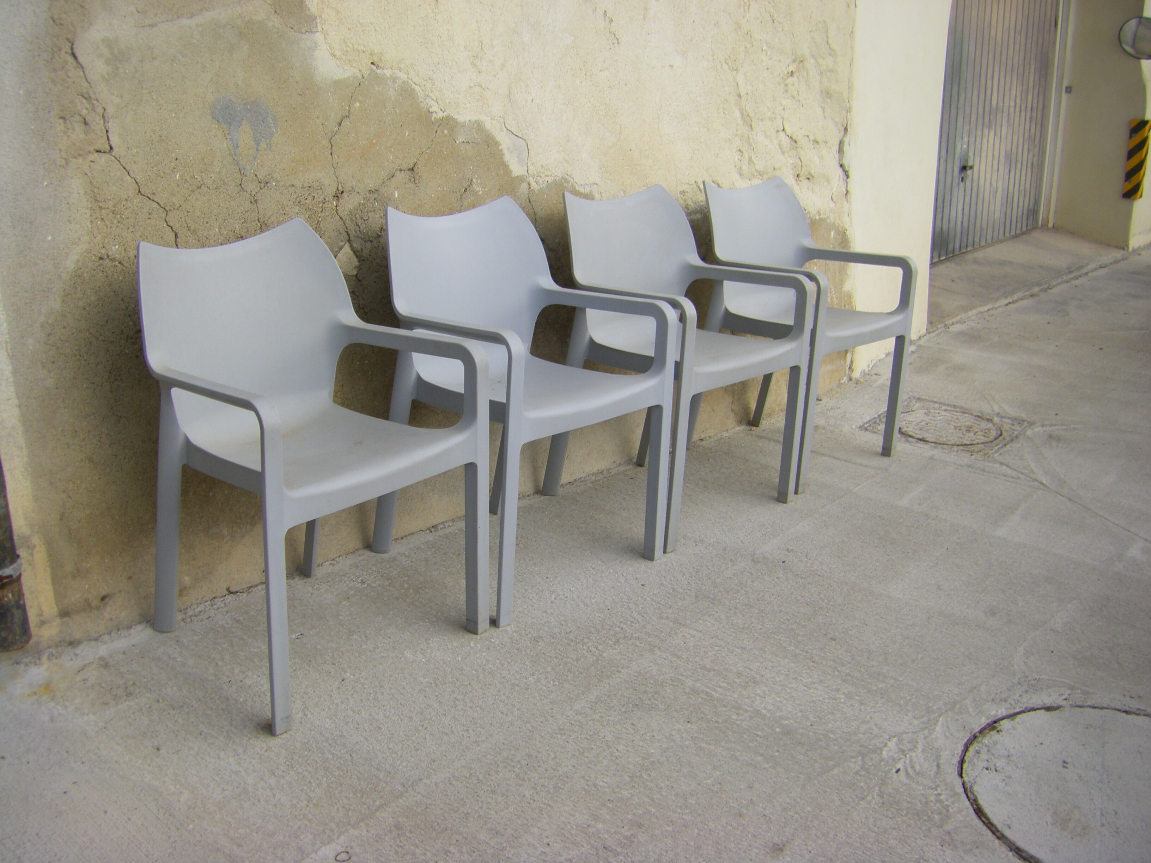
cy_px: 432
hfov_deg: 49.0
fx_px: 1264
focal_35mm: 38
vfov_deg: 37.7
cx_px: 576
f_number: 7
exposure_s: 1/125
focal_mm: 6.3
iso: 64
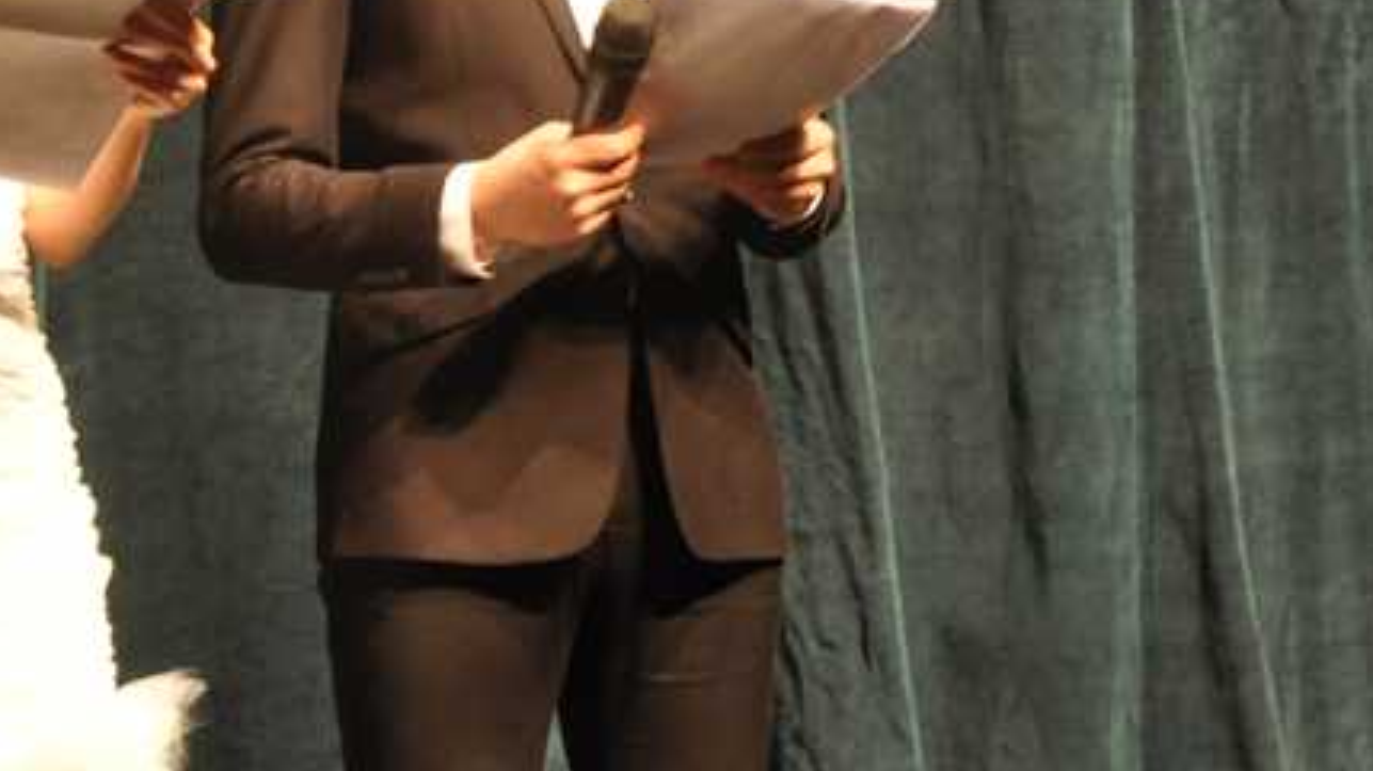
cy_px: -206
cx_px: 515
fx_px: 15371
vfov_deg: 2.9
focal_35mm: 422
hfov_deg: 5.1
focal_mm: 105
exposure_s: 1/13
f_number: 5.6
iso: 800
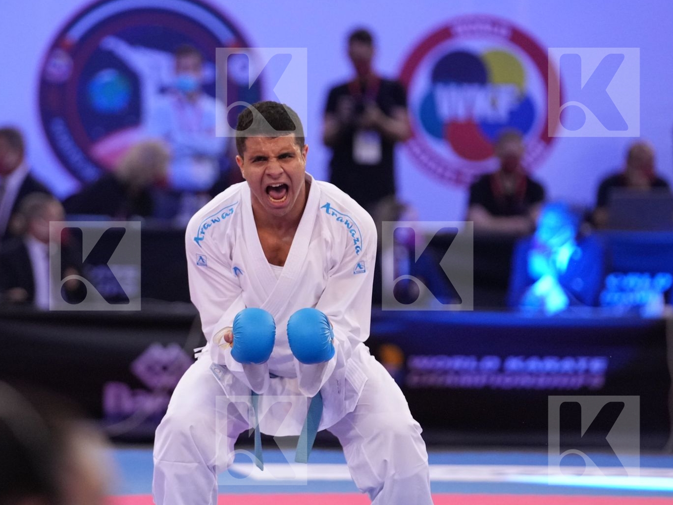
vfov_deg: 4.2
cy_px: 266
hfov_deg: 5.6
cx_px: 261
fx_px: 6844
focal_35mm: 352
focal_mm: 186
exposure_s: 1/1000
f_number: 2.8
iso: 3200
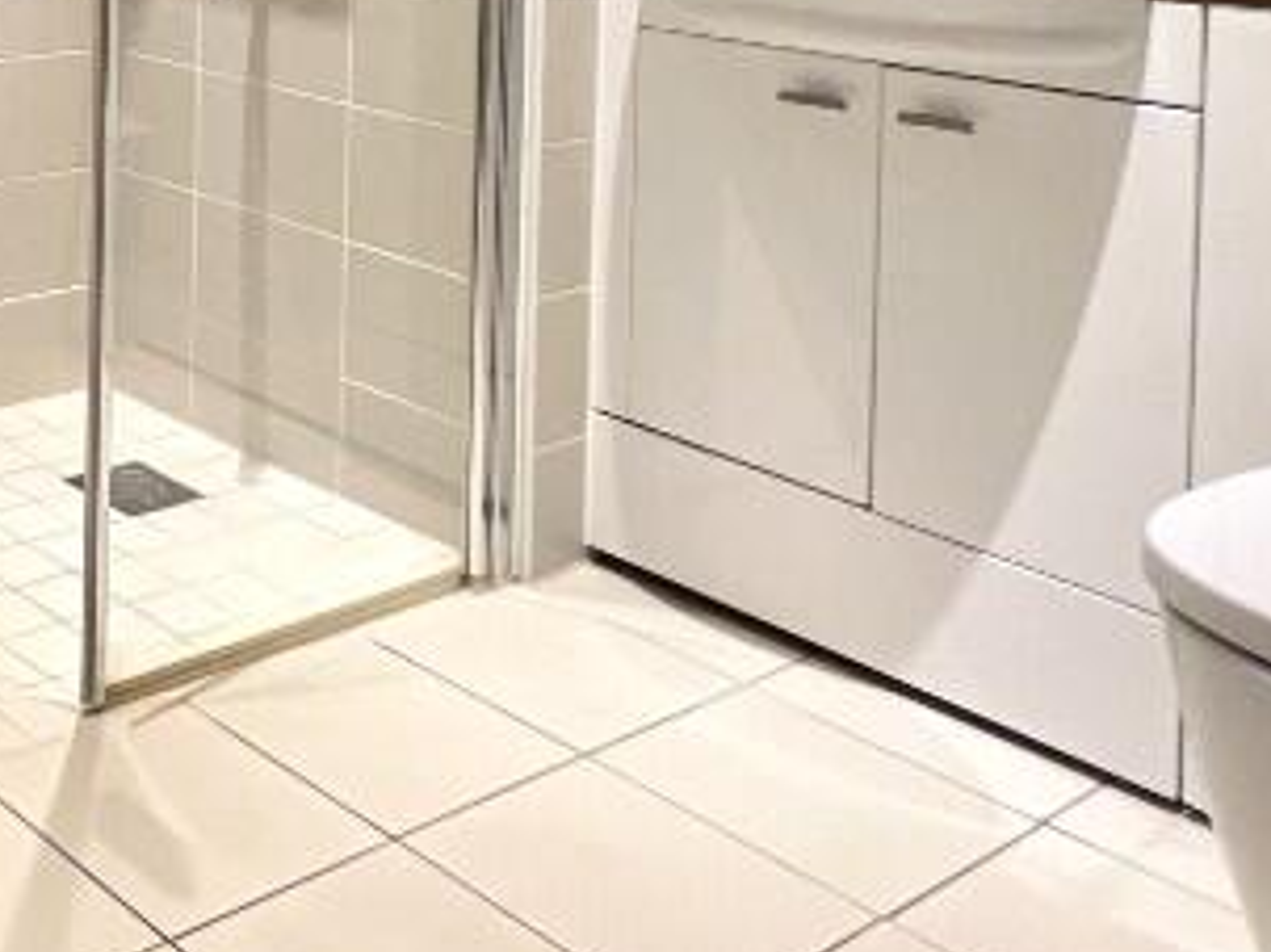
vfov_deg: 28.5
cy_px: -197
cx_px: -231
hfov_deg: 34.8
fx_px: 1615
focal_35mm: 44
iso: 80
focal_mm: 1.57
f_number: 1.8
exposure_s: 1/25
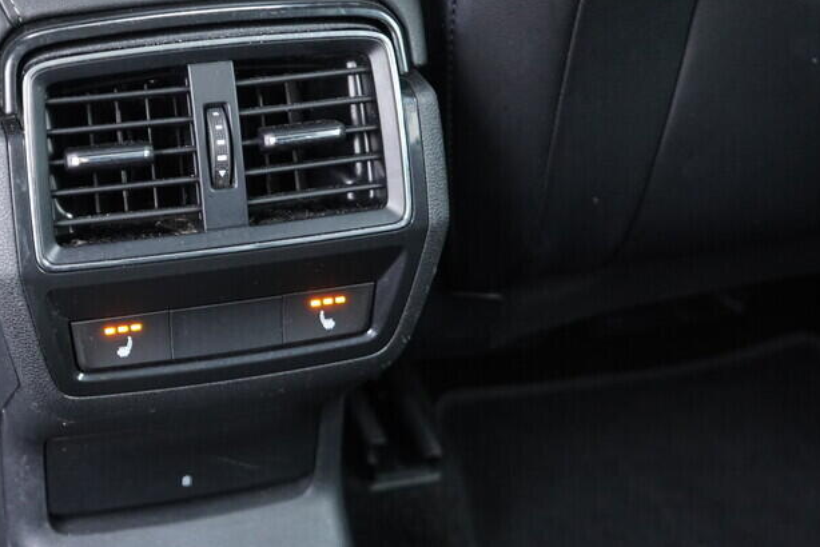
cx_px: 164
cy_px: 249
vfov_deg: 22.6
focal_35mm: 60
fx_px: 1367
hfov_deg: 32.5
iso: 1600
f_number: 2.8
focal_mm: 24
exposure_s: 1/40
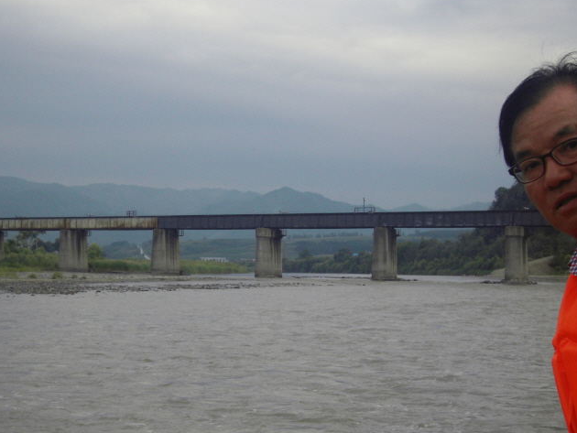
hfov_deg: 24.4
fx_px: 1334
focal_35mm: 80
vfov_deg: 18.4
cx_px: 233
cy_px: 273
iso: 80
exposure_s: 1/320
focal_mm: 9.9
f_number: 4.4
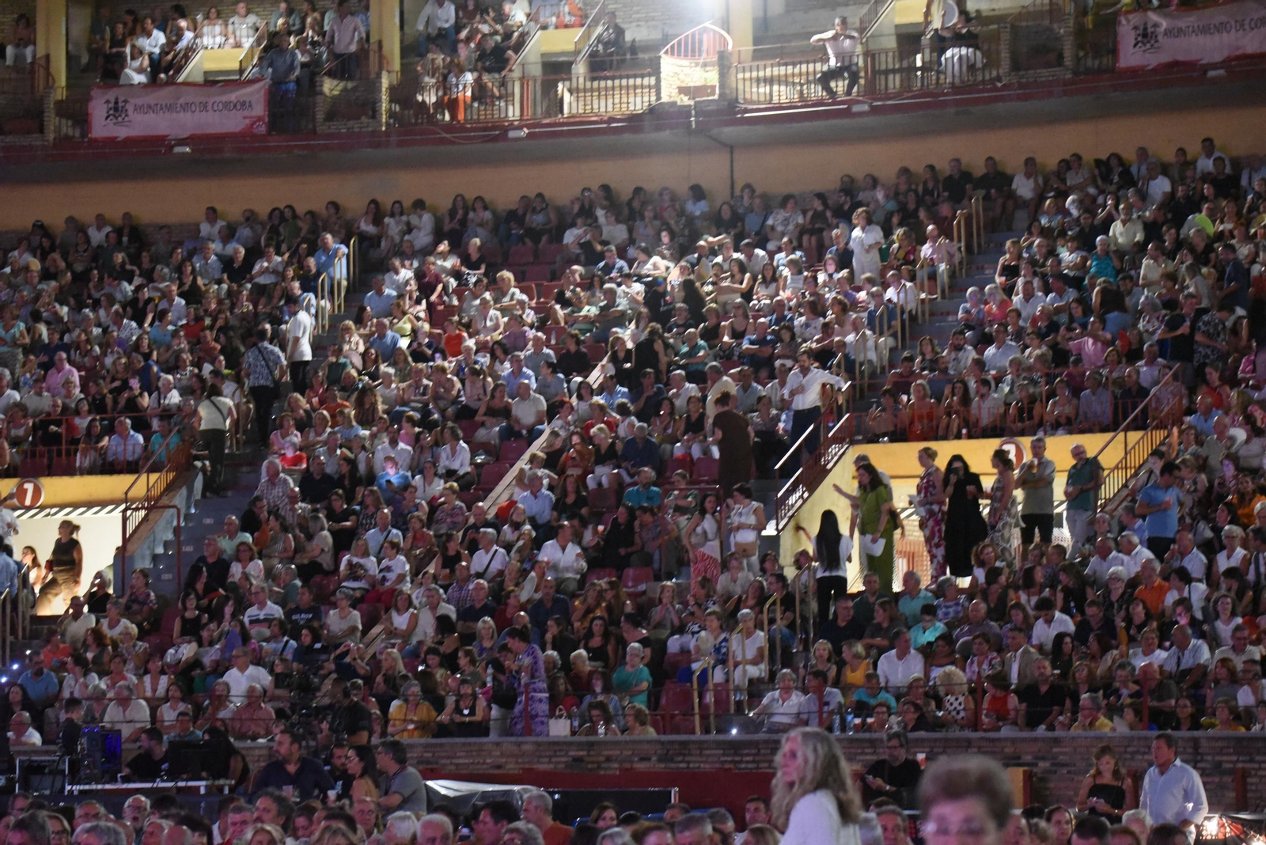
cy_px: 422
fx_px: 3447
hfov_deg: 20.8
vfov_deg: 14.0
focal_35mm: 98
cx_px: 633
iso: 12800
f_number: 4
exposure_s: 1/100
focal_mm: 98
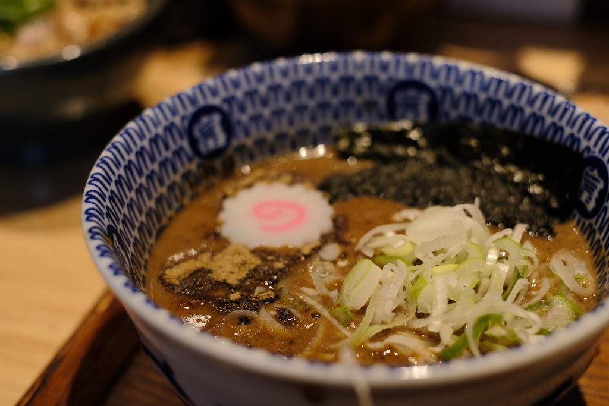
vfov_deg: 25.5
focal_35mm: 53
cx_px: 304
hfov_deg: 37.5
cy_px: 203
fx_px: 897
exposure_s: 1/50
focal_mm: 35
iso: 200
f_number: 2.8
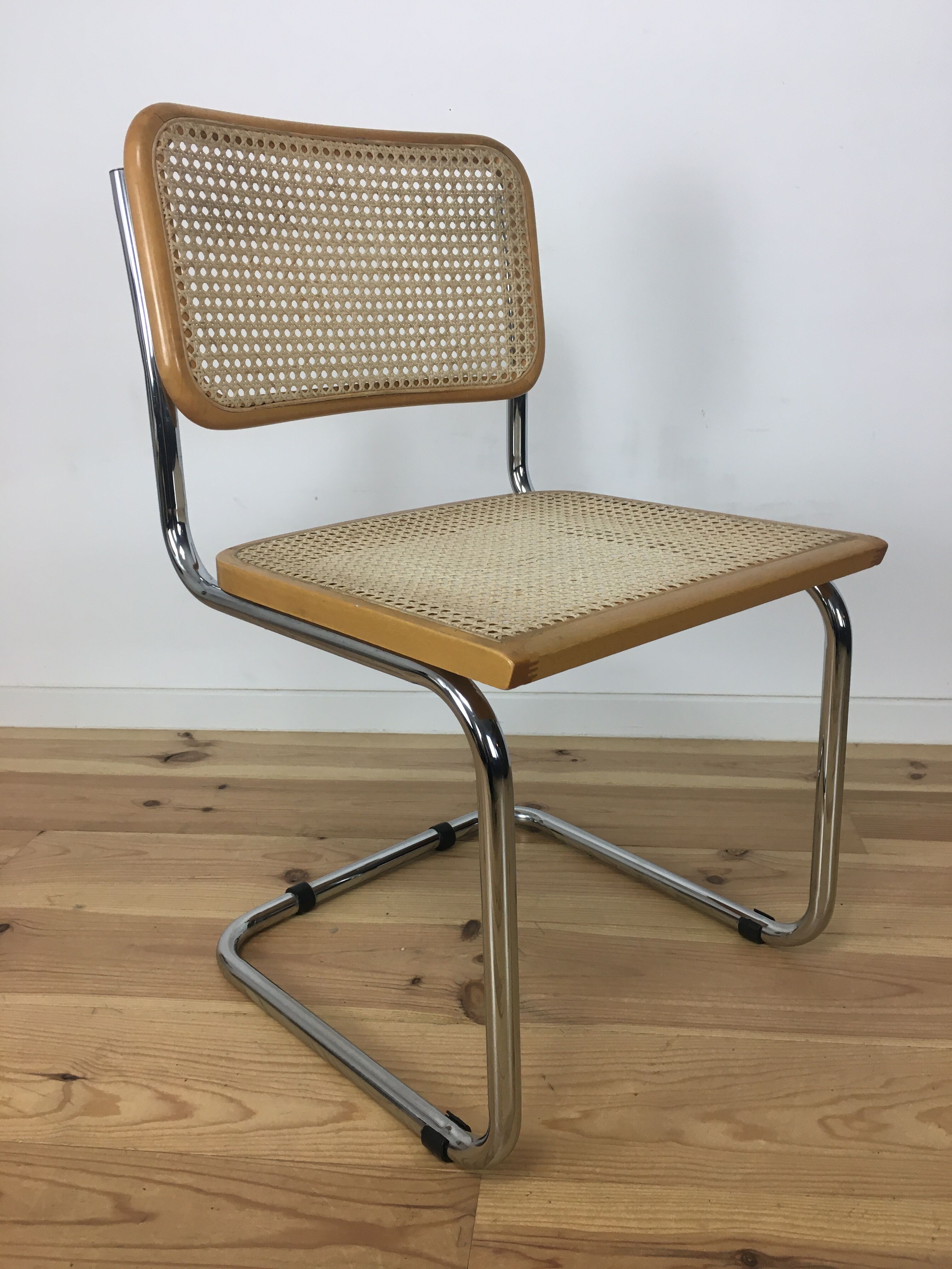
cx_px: 476
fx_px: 1063
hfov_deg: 48.2
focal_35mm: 29
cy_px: 634
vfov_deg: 61.7
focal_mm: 4.15
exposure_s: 1/33
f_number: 2.2
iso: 32
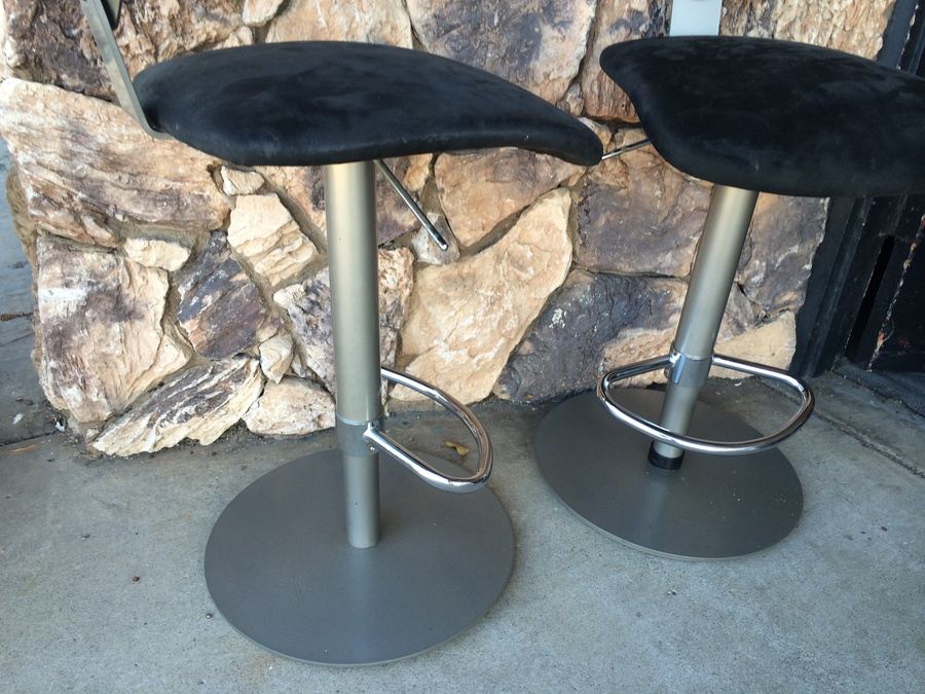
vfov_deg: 46.8
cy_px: 347
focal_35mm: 30
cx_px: 462
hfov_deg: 60.0
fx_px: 802
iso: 32
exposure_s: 1/60
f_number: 2.2
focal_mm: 4.12
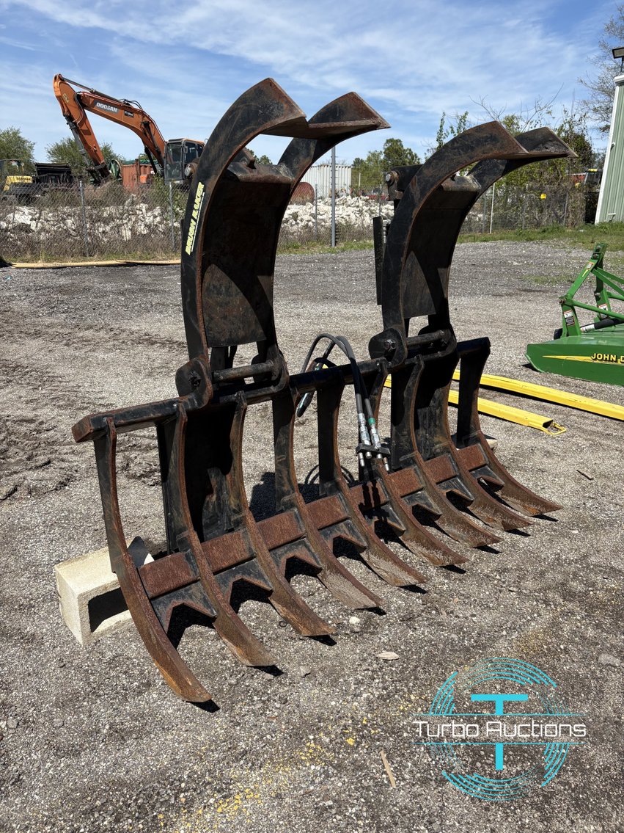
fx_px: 625
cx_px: 312
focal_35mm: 26
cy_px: 416
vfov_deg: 67.3
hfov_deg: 53.1
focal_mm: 5.96
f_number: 1.6
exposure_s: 1/4065
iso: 50
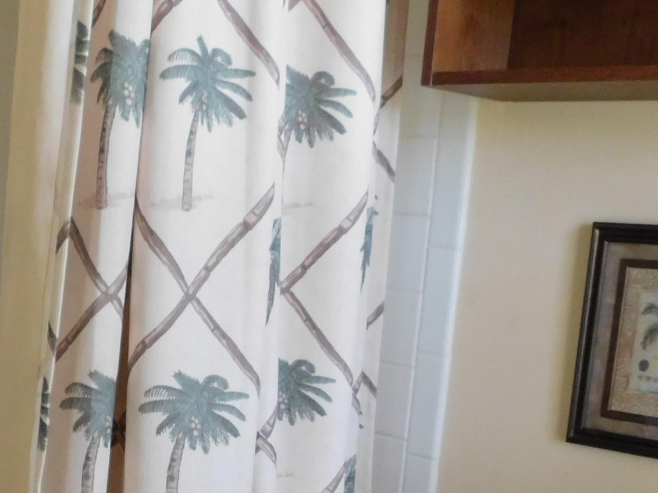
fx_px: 1159
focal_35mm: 61
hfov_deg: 31.0
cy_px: 537
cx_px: 143
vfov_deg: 22.7
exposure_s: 1/30
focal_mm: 4
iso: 320
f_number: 3
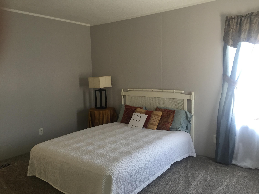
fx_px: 217
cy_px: 97
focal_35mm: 29
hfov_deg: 61.7
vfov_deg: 48.2
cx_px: 130
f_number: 2.2
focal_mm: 4.15
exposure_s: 1/30
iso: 80
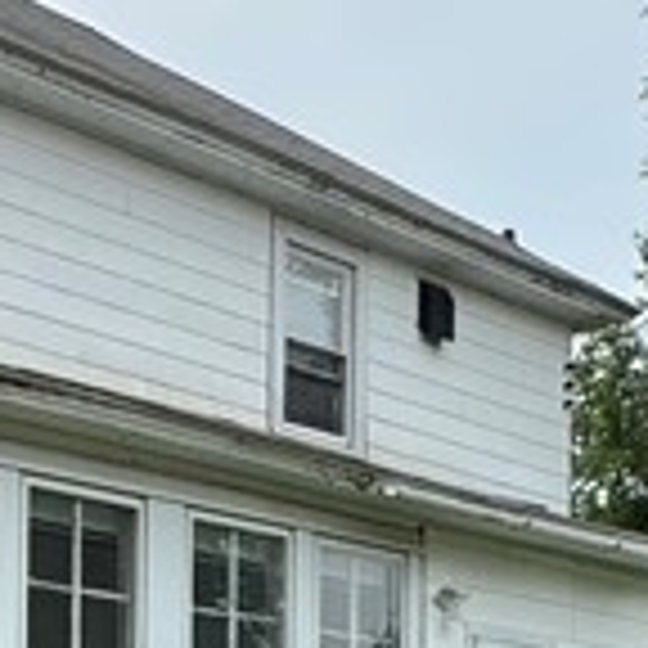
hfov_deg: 19.1
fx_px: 1864
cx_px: -14
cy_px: 824
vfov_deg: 18.5
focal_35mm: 88
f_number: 2.2
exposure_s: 1/899
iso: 50
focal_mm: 2.22
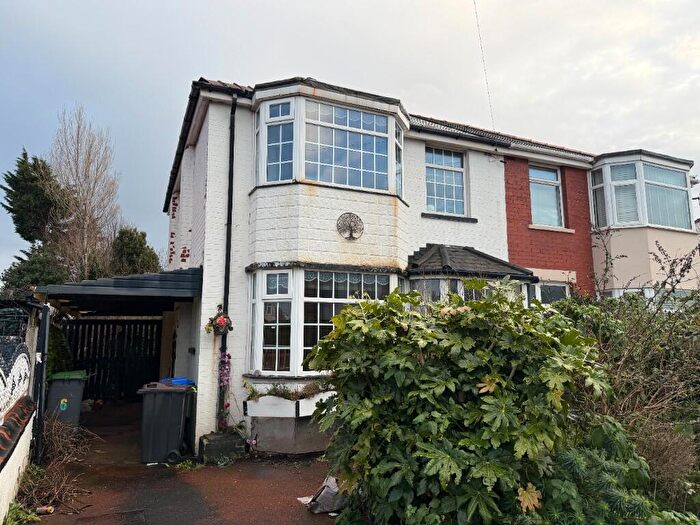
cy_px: 262
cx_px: 350
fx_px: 485
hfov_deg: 71.6
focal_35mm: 24
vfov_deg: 56.8
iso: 100
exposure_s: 1/1106
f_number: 1.78
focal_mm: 6.76
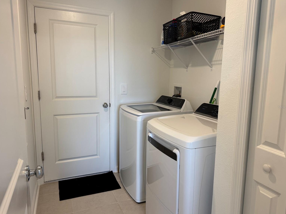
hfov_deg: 69.4
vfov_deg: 54.9
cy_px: 107
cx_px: 147
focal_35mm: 25
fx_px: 207
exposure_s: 1/120
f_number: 1.78
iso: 125
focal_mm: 6.76
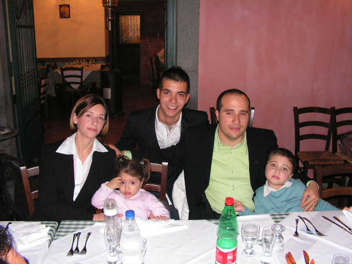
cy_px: 132
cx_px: 176
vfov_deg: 39.7
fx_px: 366
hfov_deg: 51.4
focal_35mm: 36
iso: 200
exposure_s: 1/40
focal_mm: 6
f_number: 3.2
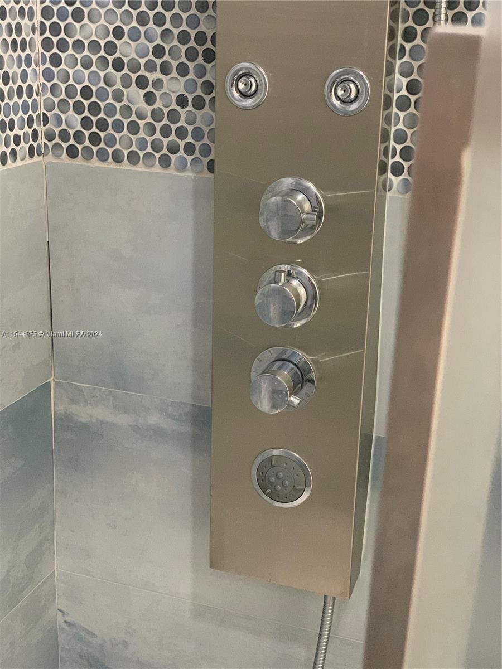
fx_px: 1005
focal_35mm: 52
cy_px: 334
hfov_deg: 28.0
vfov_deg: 36.8
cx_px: 251
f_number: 2.4
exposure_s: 1/60
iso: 400
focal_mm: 6
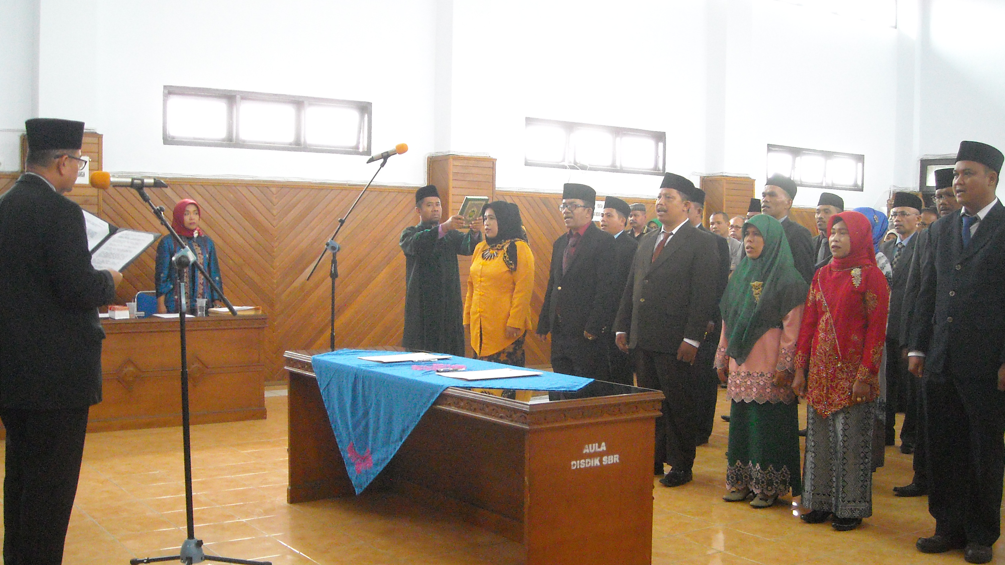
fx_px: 1039
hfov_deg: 51.6
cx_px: 505
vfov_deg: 30.4
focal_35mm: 39
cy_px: 331
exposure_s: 1/30
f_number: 2.8
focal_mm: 5.7
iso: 400
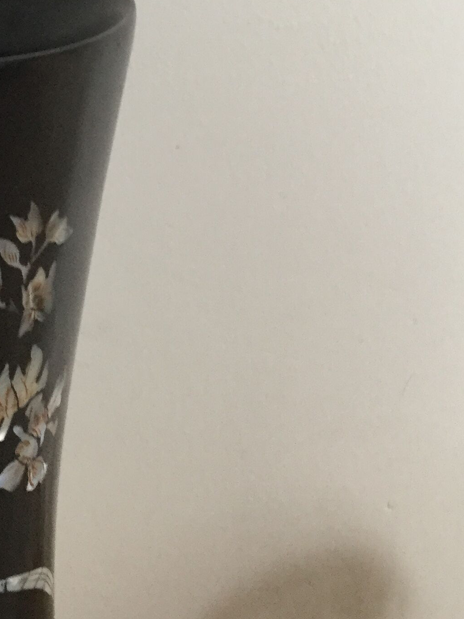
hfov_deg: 19.1
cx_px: -43
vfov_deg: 26.0
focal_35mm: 74
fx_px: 1322
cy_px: 155
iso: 100
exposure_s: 1/33
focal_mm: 3.3
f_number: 2.4
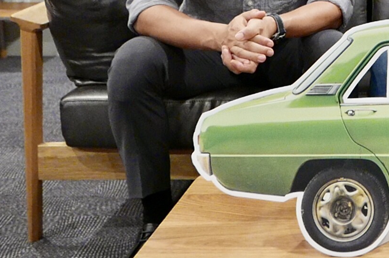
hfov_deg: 23.2
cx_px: 469
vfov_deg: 16.5
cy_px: -34
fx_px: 863
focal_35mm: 80
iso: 1600
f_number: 2.2
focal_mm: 14.4
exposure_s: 1/125
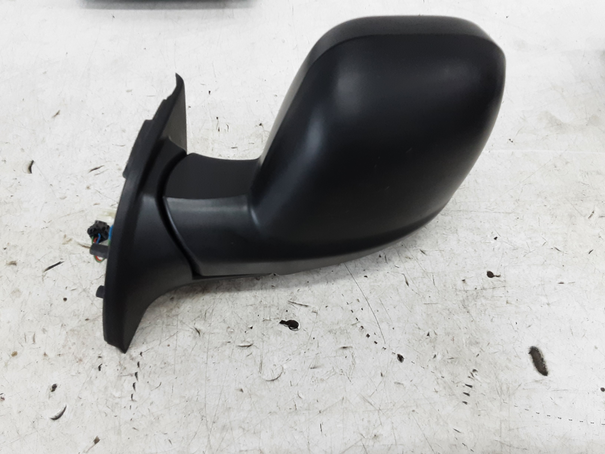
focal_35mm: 27
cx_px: 302
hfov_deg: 65.3
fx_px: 472
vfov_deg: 51.4
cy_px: 227
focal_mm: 2.91
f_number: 1.9
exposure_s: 1/50
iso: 125
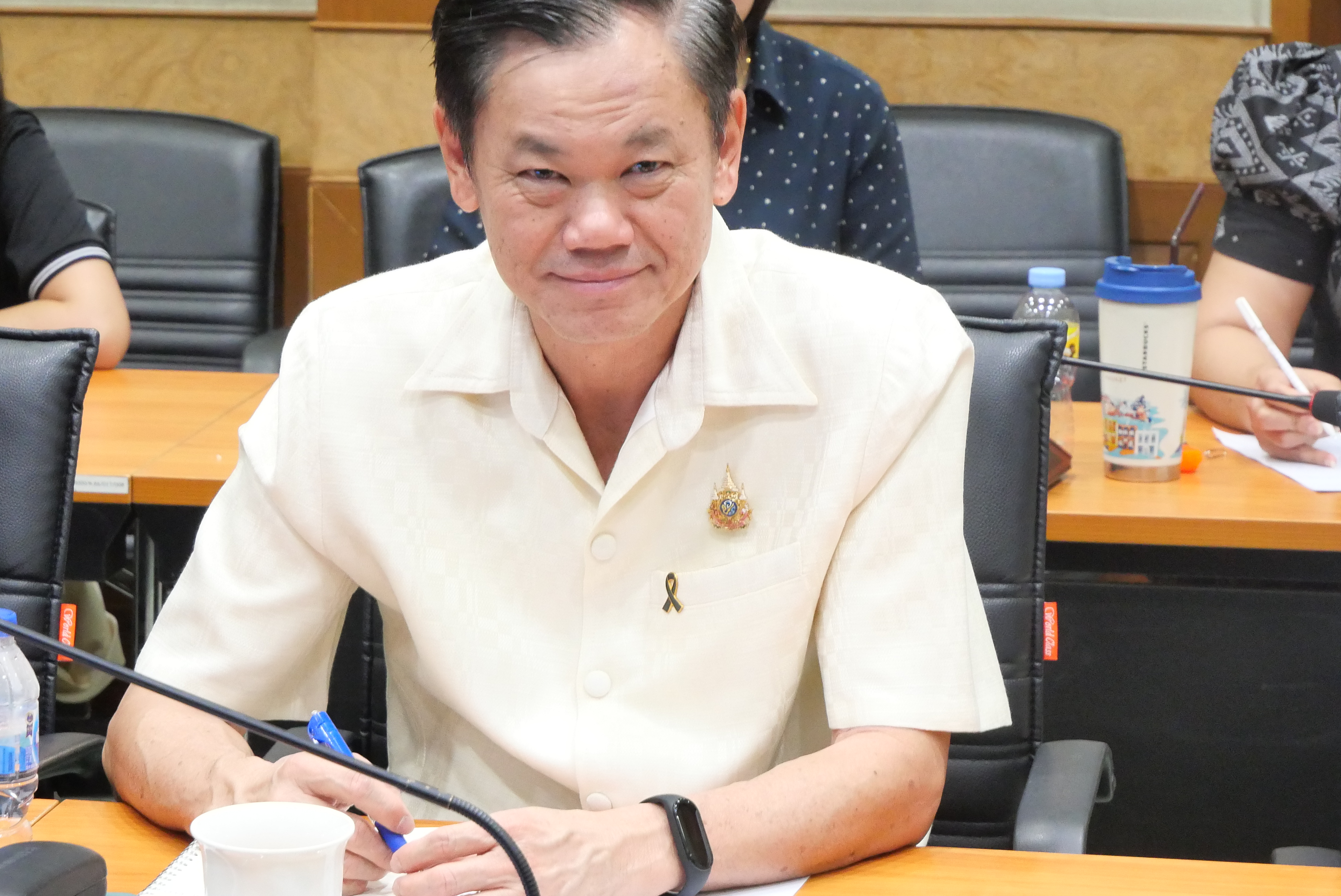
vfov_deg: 10.3
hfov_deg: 15.4
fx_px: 4957
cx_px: 665
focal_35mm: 133
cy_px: 369
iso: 3200
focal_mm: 50
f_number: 5.6
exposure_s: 1/40
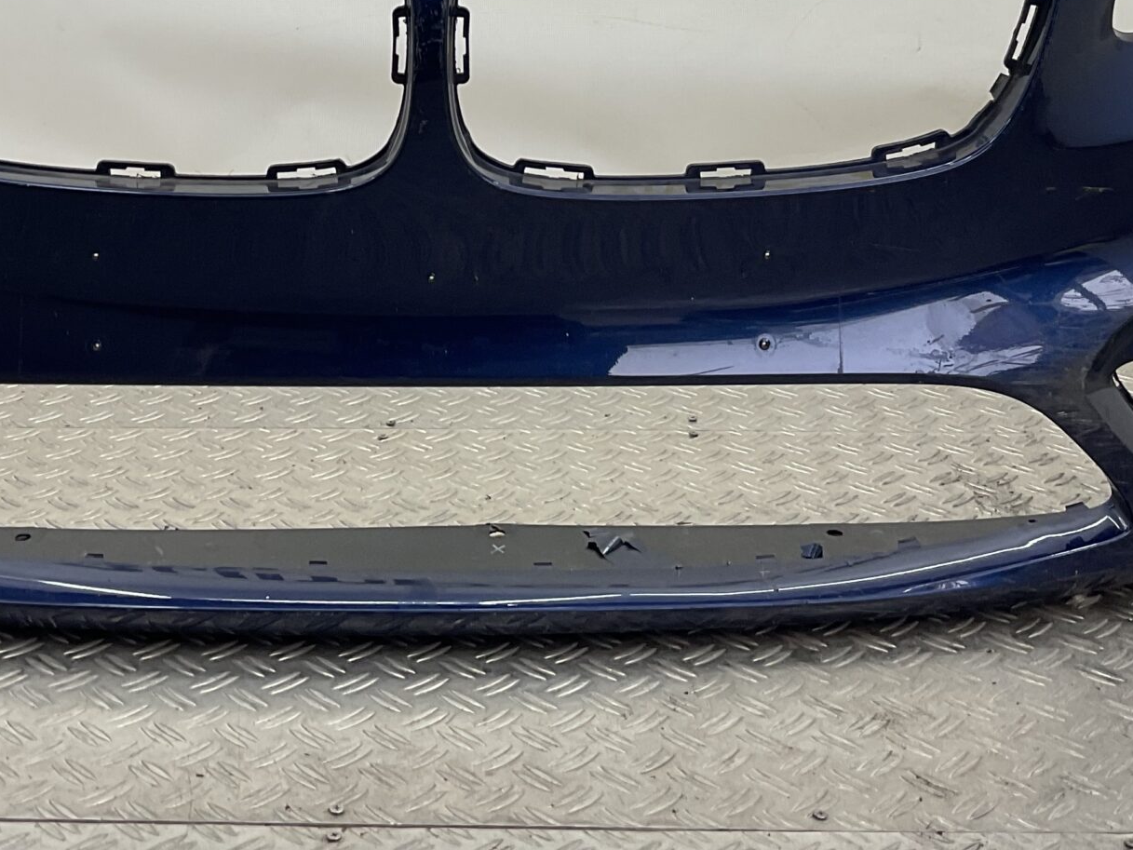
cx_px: 442
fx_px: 1997
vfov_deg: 23.1
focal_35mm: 61
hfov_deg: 31.6
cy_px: 16
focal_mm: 3
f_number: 1.8
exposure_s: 1/100
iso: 20
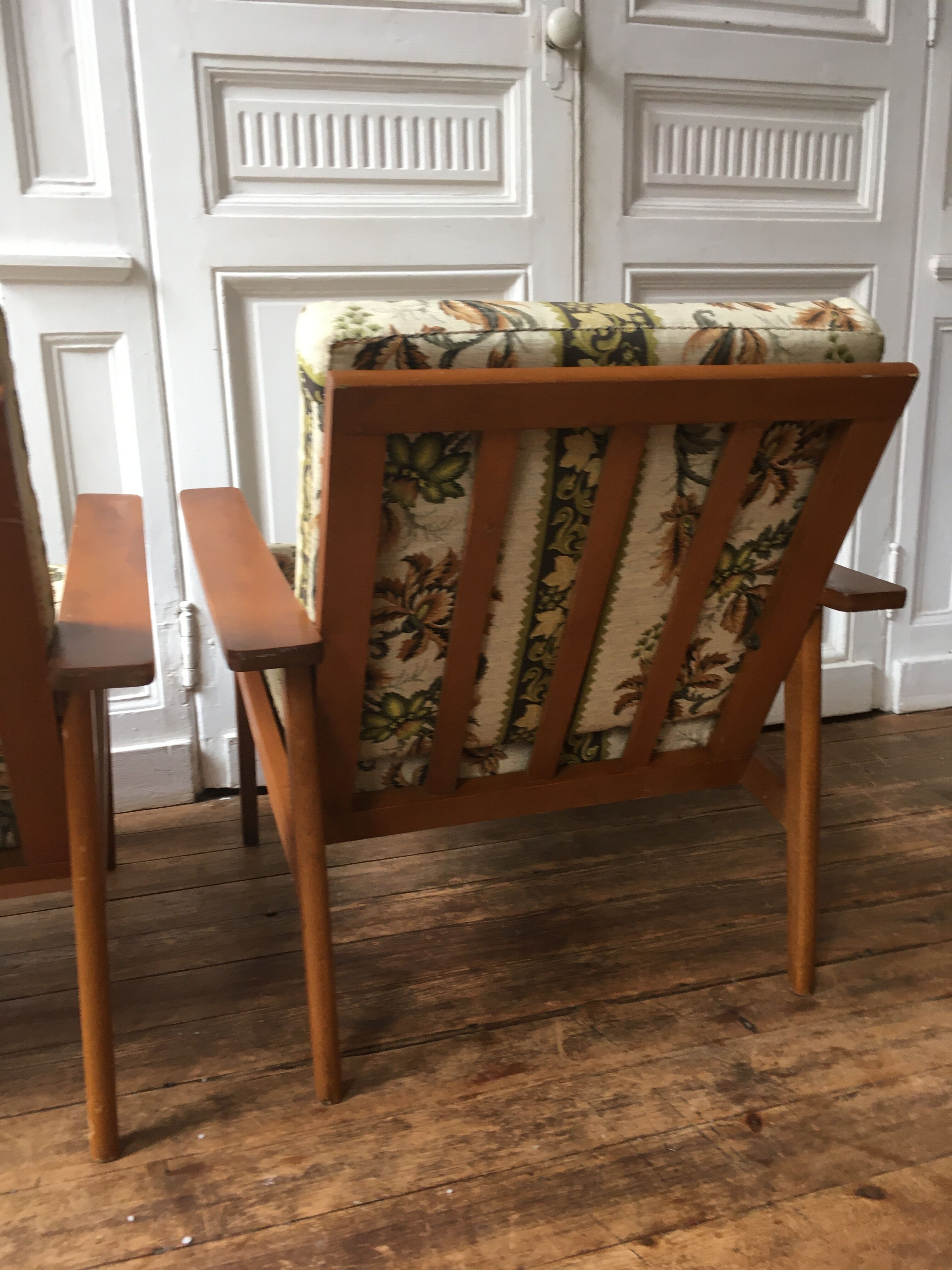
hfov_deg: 48.2
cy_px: 635
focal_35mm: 29
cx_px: 476
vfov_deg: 61.7
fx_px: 1063
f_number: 2.2
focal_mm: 4.15
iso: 80
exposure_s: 1/33
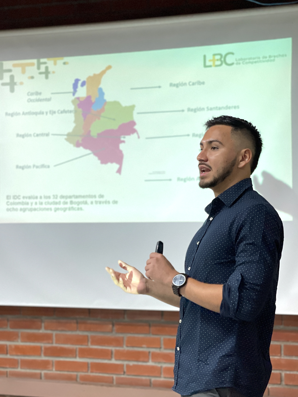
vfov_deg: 36.8
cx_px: 149
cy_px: 198
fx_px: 597
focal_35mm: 52
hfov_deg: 28.0
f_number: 2
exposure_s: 1/120
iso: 250
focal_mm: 6
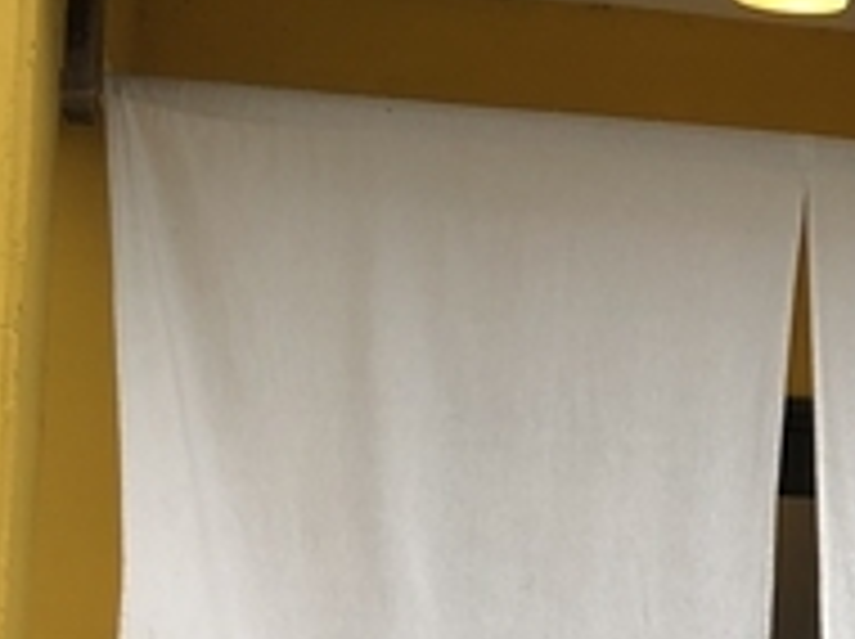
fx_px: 2911
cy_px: 585
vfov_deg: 12.4
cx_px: 1418
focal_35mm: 118
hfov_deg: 15.0
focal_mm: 3.99
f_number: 1.8
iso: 20
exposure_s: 1/117
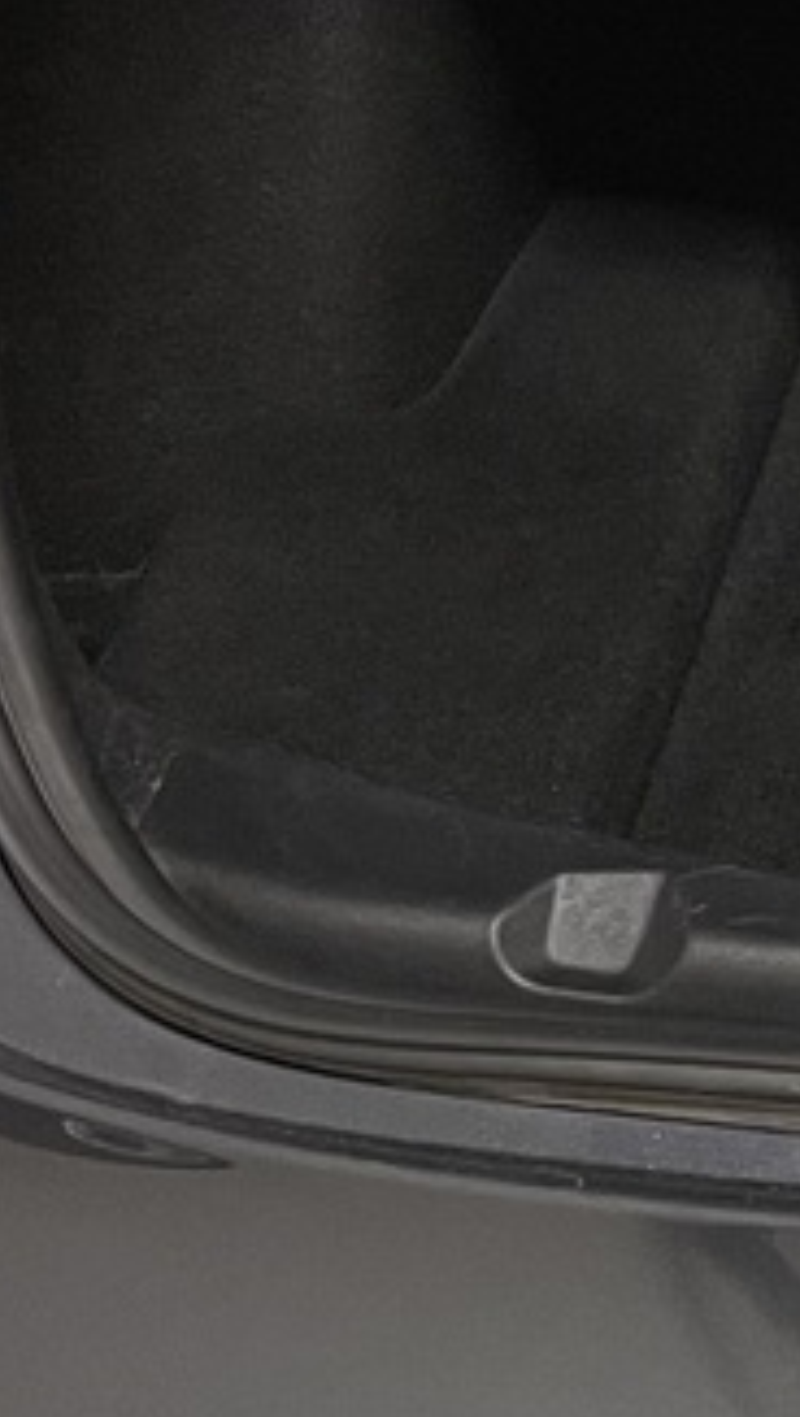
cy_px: 117
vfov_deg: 16.9
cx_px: 1891
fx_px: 4702
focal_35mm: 125
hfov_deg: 8.8
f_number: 1.6
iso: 80
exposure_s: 1/50
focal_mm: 4.2
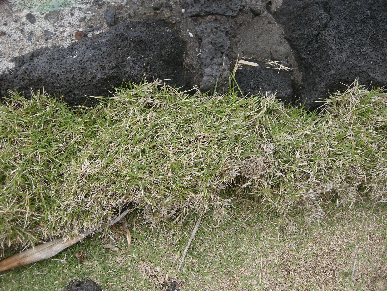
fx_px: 391
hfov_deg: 52.6
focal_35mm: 35
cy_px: 146
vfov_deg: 40.7
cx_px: 194
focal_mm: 7.5
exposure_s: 1/86
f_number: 3.4
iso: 64
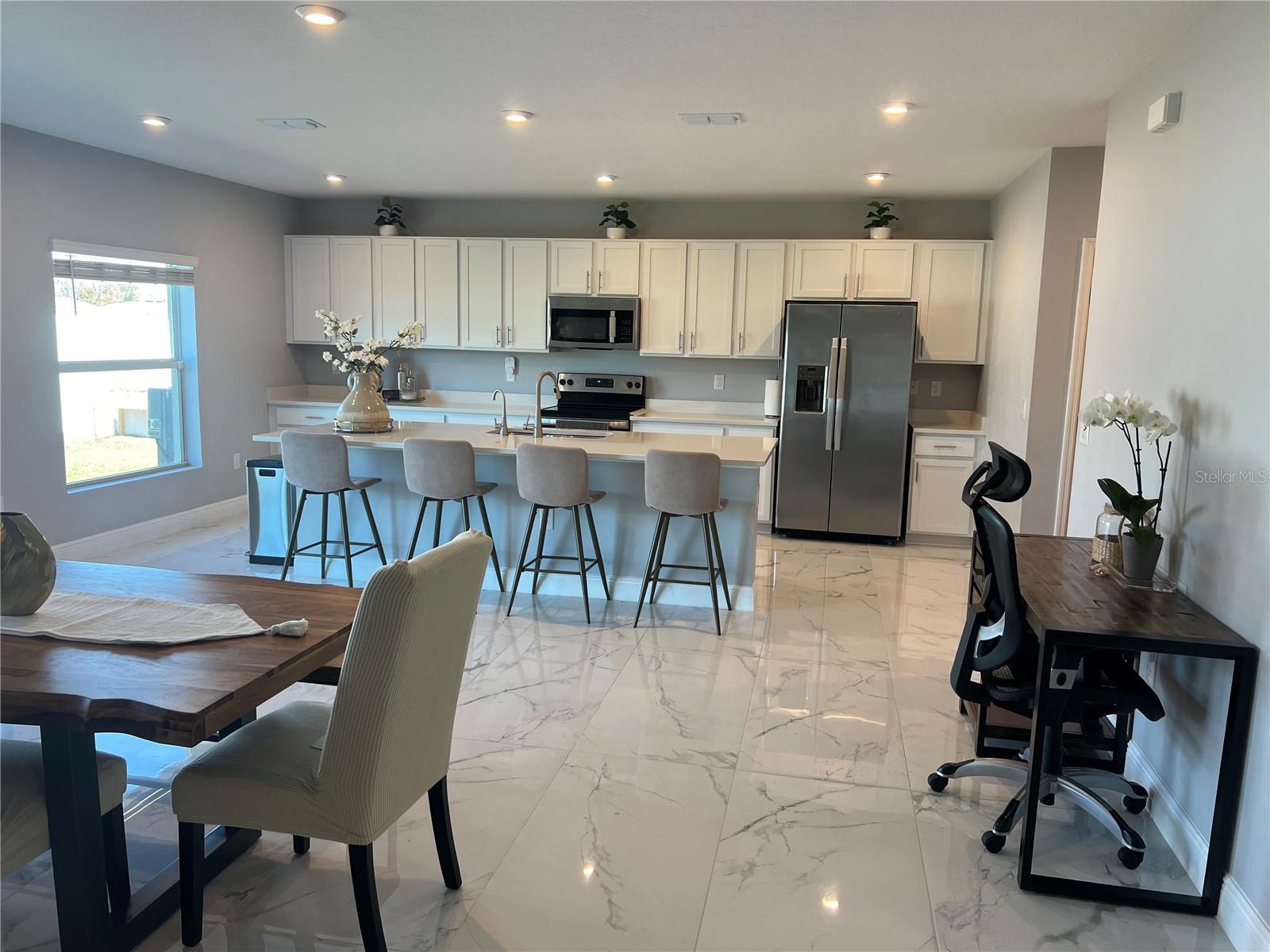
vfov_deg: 53.1
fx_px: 954
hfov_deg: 67.3
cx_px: 635
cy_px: 476
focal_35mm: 26
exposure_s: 1/120
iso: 64
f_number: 1.5
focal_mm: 5.7
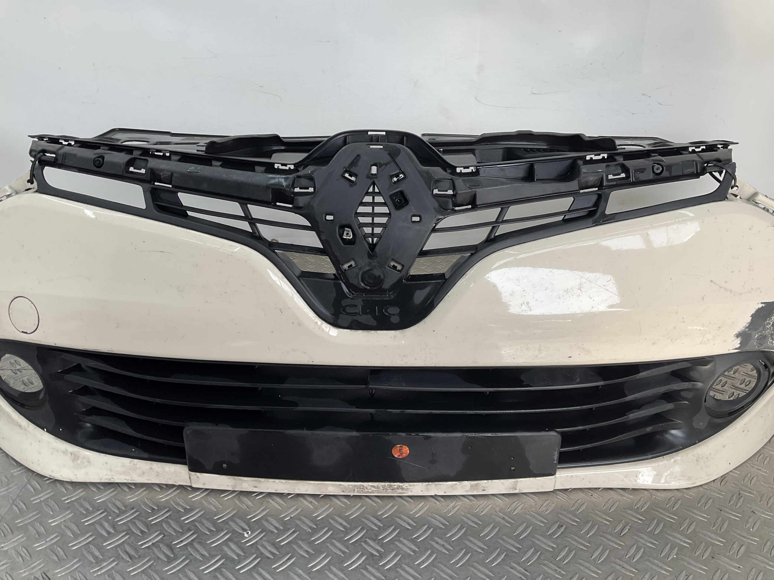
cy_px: 290
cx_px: 387
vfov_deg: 48.2
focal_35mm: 29
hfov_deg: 61.7
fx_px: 648
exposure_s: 1/297
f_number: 1.8
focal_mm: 3
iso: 16
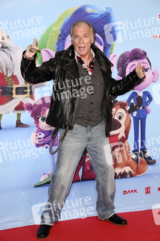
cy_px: 120
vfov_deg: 31.0
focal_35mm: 65
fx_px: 434
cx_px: 80
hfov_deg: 20.9
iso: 1000
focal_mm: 65
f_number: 5.6
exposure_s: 1/250
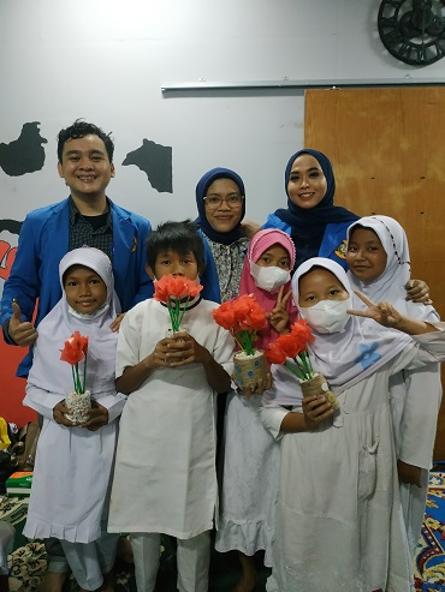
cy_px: 296
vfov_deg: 71.6
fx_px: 411
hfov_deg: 56.8
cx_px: 222
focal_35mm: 24
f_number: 1.9
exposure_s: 1/20
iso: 1000
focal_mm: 3.94
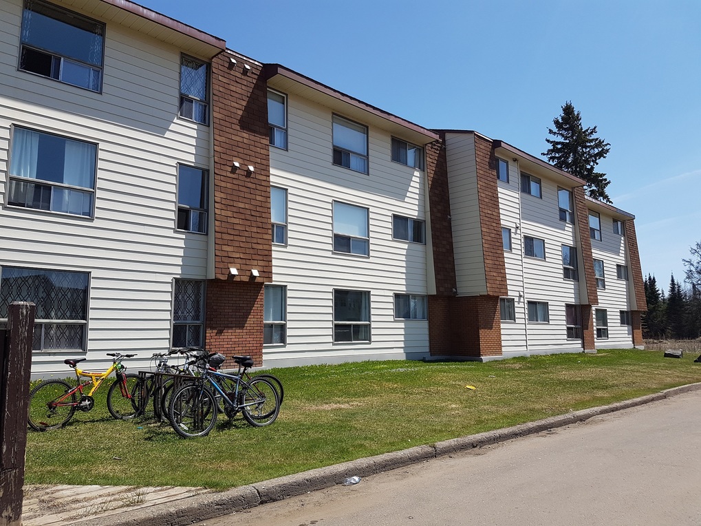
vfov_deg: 53.1
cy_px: 263
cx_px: 350
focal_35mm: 26
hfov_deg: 67.3
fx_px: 526
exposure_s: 1/2448
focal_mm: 4.2
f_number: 1.7
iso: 40
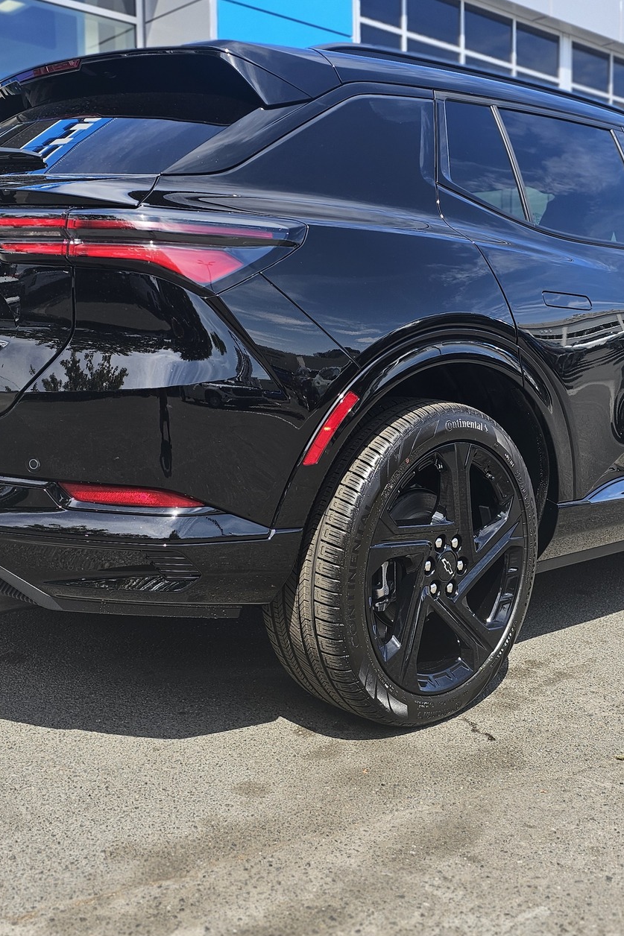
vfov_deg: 49.5
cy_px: 417
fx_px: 1014
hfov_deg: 34.2
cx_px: 351
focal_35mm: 39
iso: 10
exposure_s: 1/311
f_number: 1.7
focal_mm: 6.3
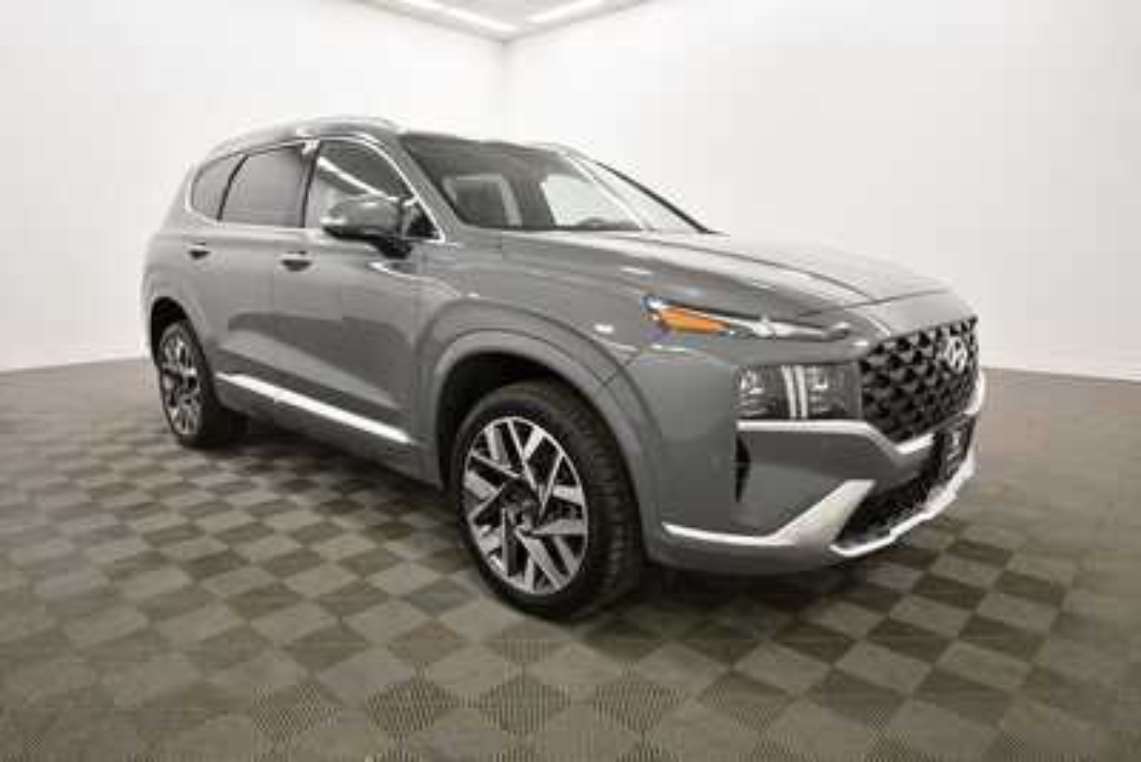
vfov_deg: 57.3
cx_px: 570
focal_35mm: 22
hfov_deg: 78.6
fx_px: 697
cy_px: 381
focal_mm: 15
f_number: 5
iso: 900
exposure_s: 1/125
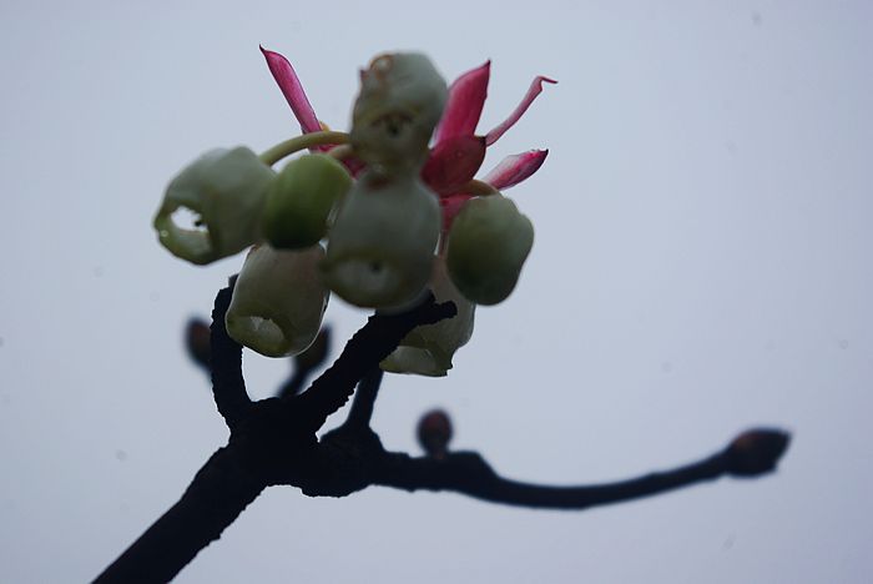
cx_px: 436
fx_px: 1990
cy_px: 292
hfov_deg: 24.7
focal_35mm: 82
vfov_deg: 16.7
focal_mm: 55
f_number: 8
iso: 100
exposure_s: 1/125
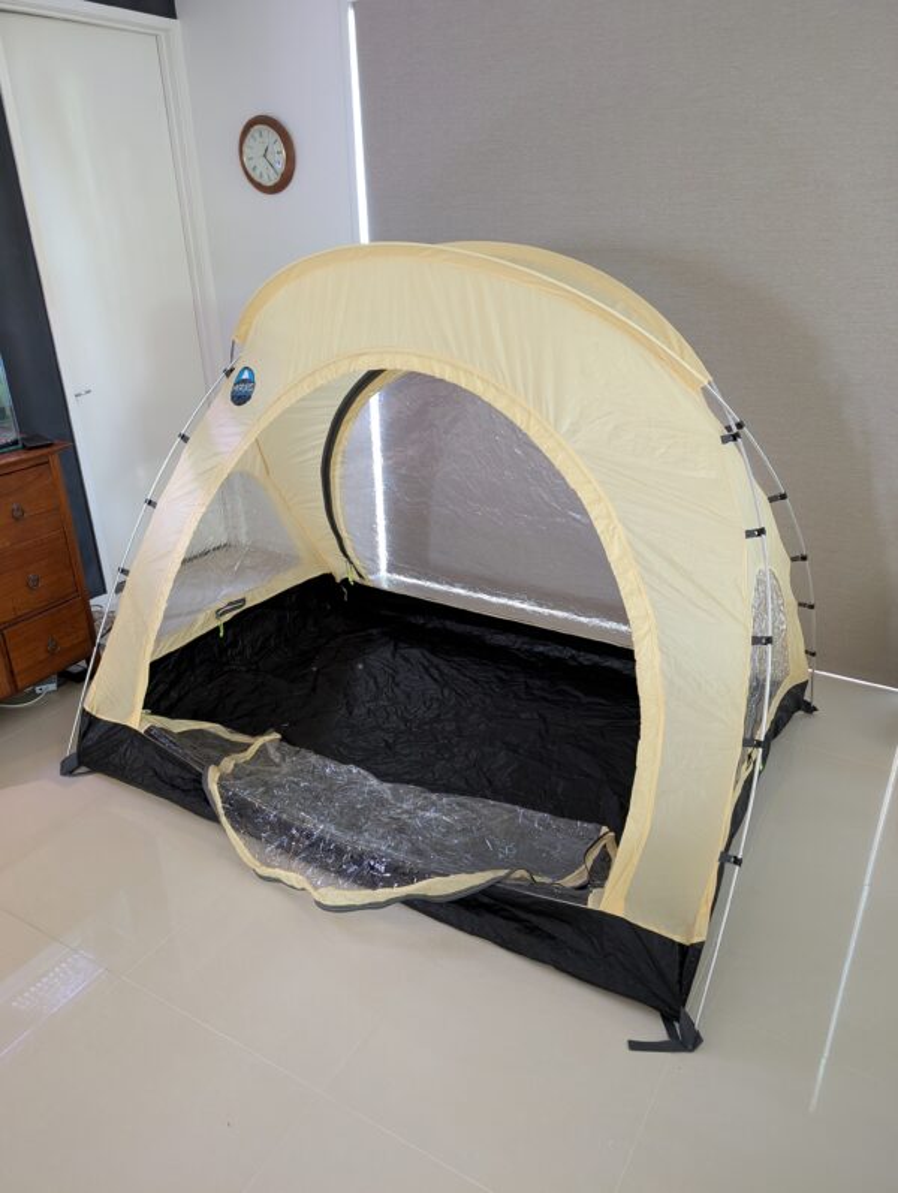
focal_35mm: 24
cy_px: 596
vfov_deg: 71.5
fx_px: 828
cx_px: 449
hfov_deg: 56.9
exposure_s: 1/23.8
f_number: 1.68
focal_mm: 6.9
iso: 401
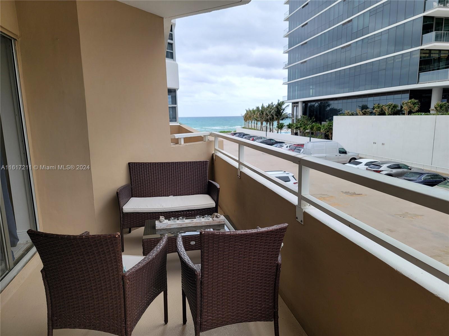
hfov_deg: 71.6
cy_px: 168
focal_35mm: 24
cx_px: 224
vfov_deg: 56.8
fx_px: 311
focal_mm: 6.7
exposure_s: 1/120
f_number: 1.8
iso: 20
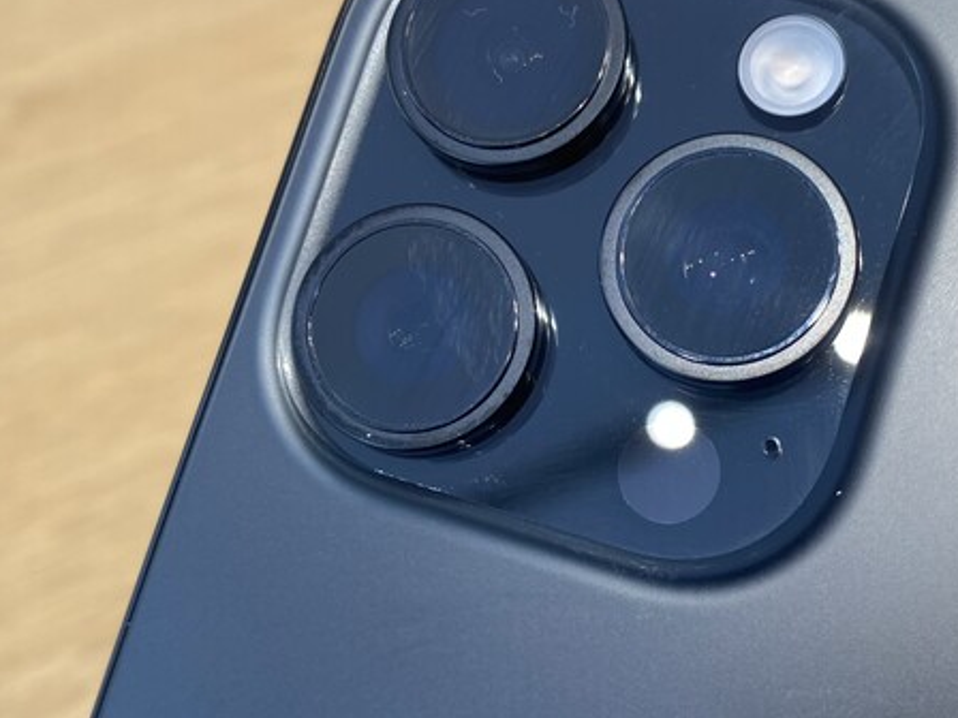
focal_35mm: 43
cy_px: 417
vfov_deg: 33.5
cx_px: 629
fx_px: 1190
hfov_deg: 43.3
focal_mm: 4.25
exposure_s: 1/151
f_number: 1.8
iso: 50
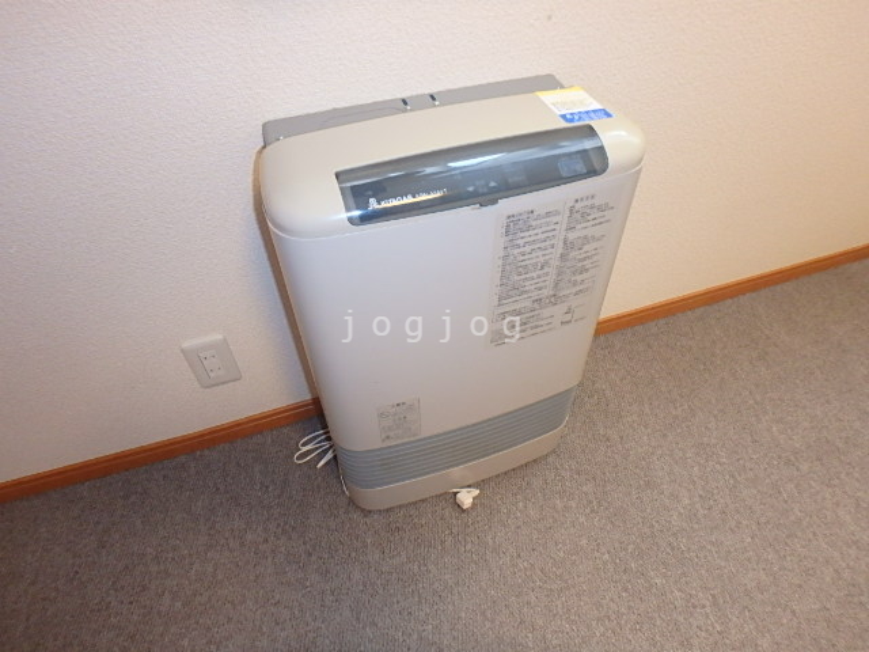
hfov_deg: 79.0
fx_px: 527
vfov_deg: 63.4
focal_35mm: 21
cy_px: 326
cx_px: 434
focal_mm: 3.7
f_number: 3.5
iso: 400
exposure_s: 1/30
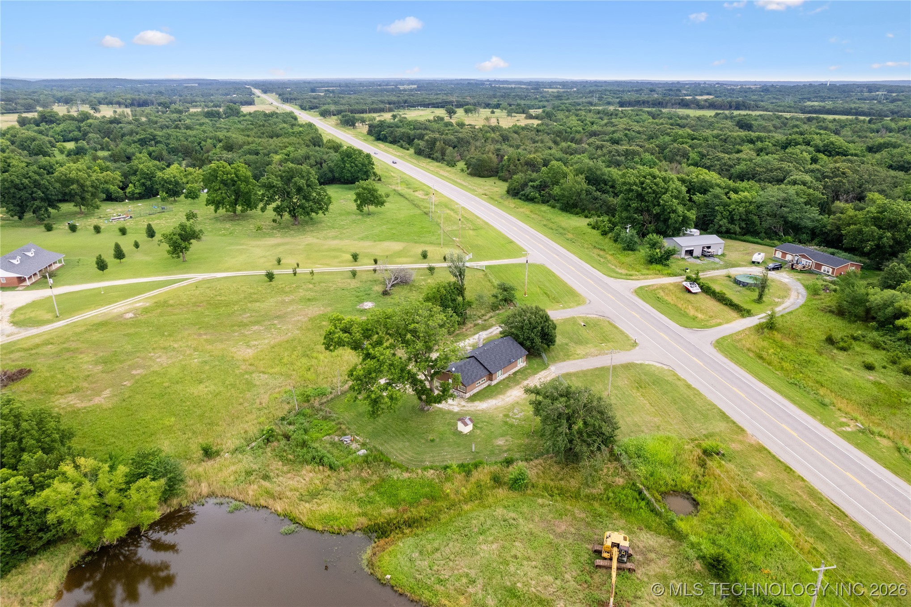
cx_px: 456
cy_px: 304
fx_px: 557
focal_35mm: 22
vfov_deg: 57.2
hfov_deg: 78.6
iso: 100
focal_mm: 8.38
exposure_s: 1/80
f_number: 2.8
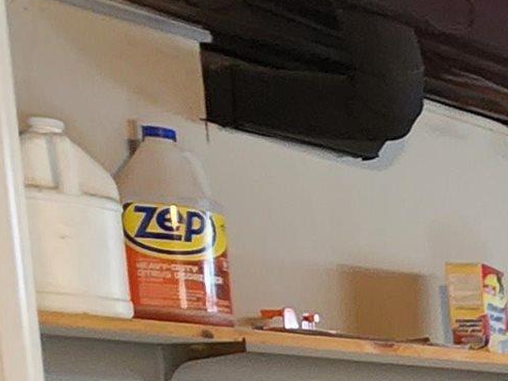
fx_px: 1189
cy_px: 687
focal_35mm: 81
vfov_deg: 15.6
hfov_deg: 15.6
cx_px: 1159
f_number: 2.2
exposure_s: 1/30
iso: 320
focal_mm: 2.2
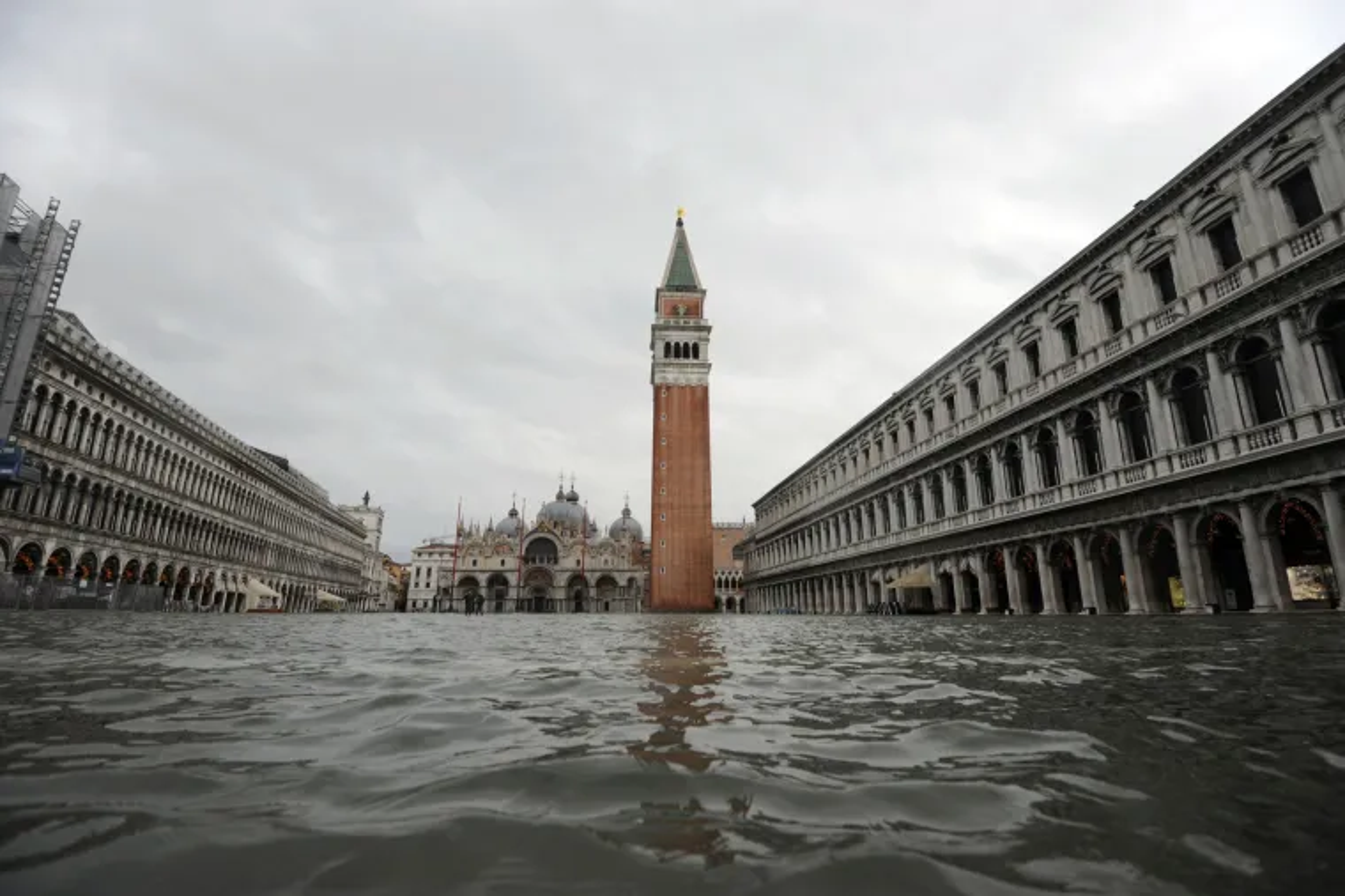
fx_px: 597
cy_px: 448
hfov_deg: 96.8
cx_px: 672
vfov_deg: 73.7
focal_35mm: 16
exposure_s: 1/320
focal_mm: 16
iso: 200
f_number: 6.3
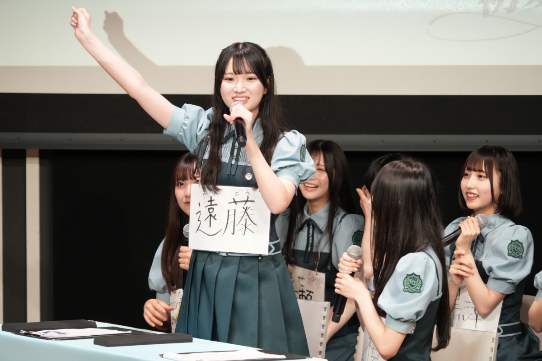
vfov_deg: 5.7
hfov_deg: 8.6
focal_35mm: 240
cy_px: 180
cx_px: 271
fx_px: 3613
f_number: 6.3
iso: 3200
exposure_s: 1/250
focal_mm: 240
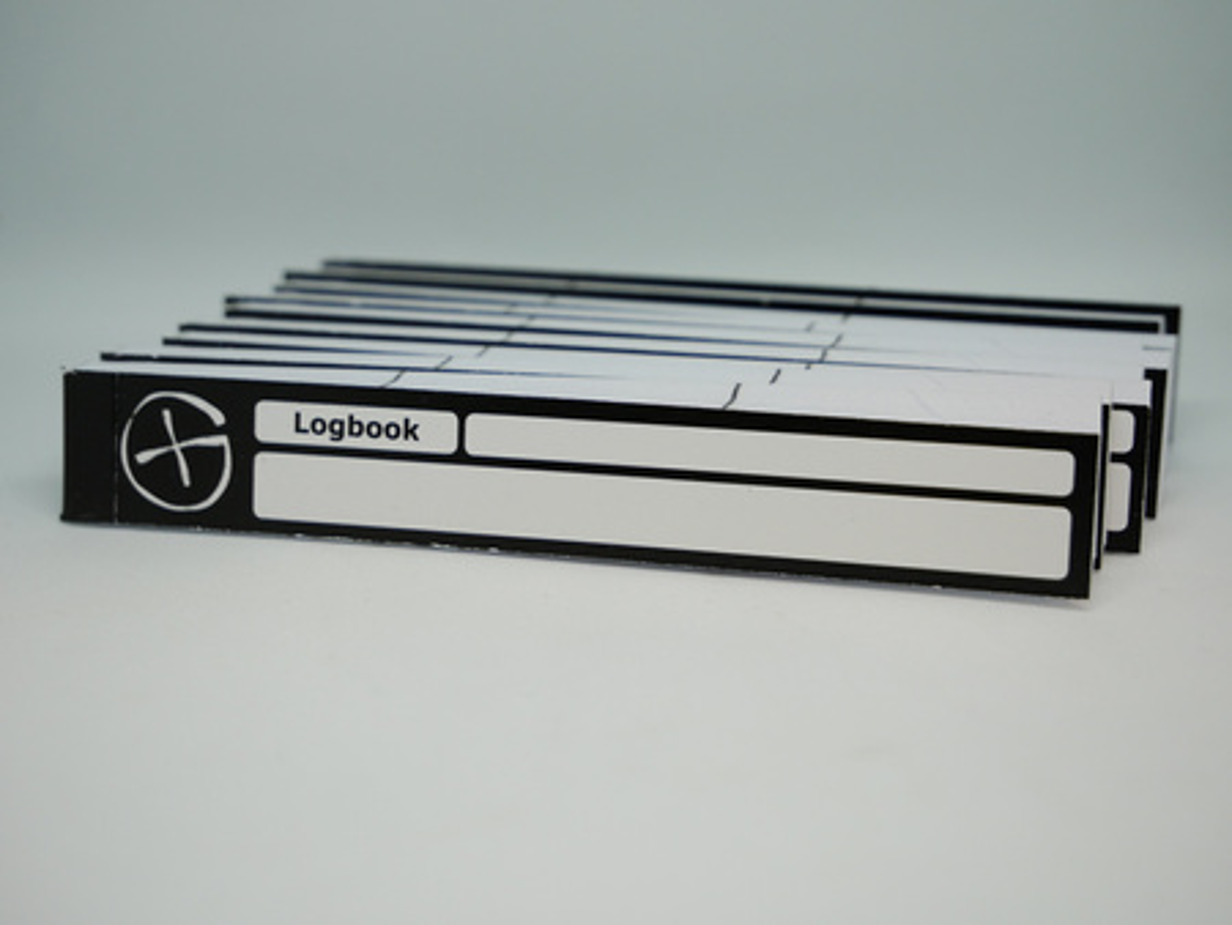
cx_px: 616
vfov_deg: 23.0
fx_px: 2279
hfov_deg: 30.3
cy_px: 462
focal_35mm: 64
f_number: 5.6
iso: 400
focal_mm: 32
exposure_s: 1/125
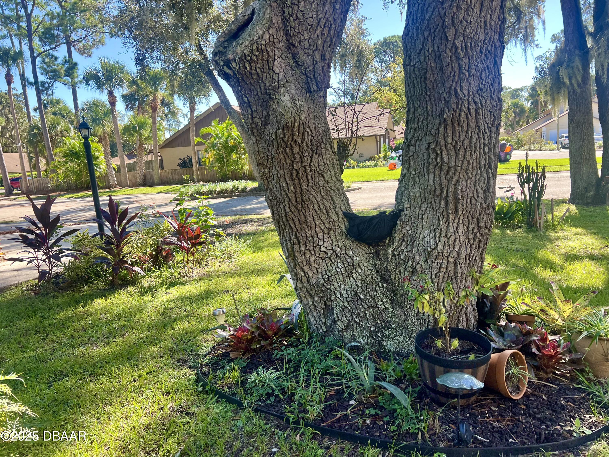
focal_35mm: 26
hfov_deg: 67.3
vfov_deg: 53.1
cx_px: 304
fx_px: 457
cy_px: 228
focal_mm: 5.7
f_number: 1.5
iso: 50
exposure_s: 1/581
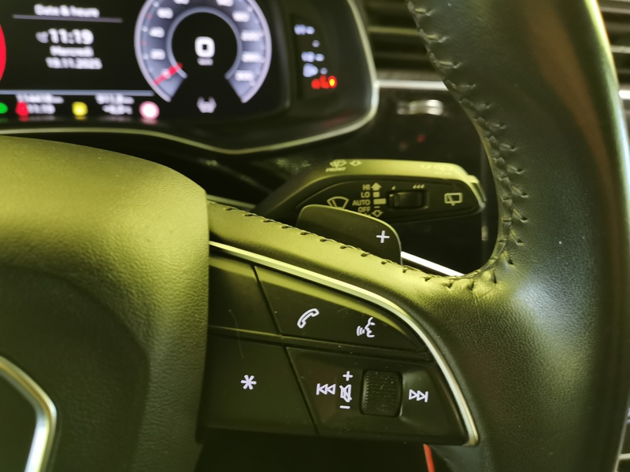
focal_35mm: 27
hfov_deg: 65.3
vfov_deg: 51.4
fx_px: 491
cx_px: 315
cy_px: 236
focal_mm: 5.58
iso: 500
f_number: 1.8
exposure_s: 1/33.3
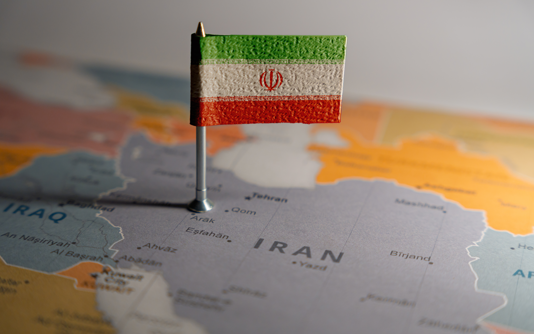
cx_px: 266
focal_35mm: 72
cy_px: 163
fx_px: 1048
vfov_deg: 18.1
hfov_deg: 28.6
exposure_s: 1/200
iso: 250
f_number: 4
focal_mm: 70
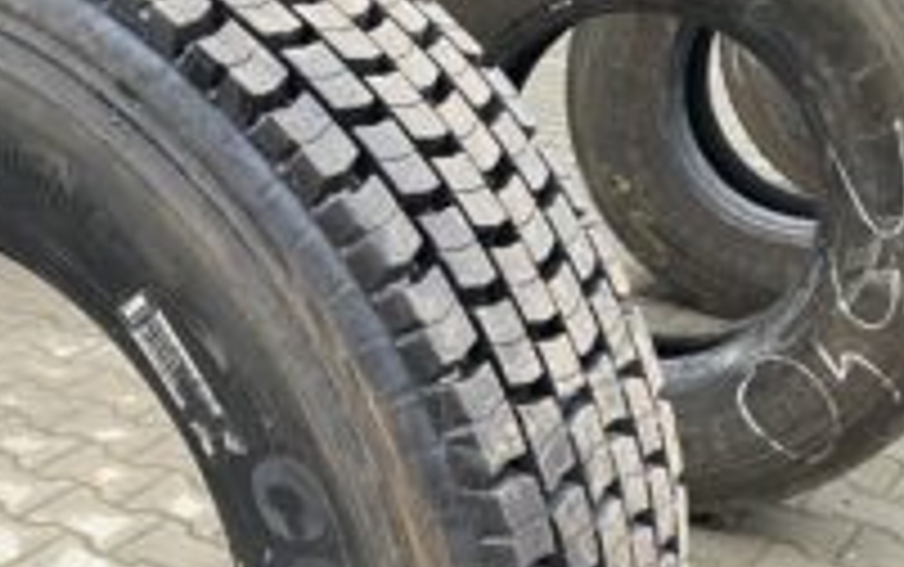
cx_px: 139
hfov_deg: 33.2
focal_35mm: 59
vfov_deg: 21.7
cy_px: 470
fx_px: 1455
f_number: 1.8
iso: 125
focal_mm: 4.25
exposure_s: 1/90
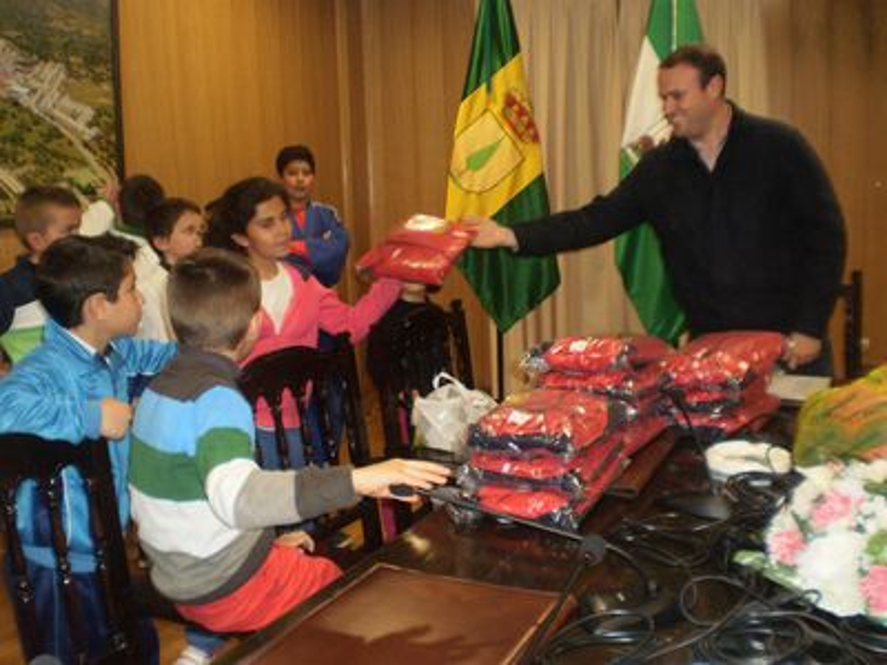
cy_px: 332
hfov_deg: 51.4
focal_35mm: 36
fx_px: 922
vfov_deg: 39.7
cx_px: 444
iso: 200
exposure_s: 1/30
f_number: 3.1
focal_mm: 6.3
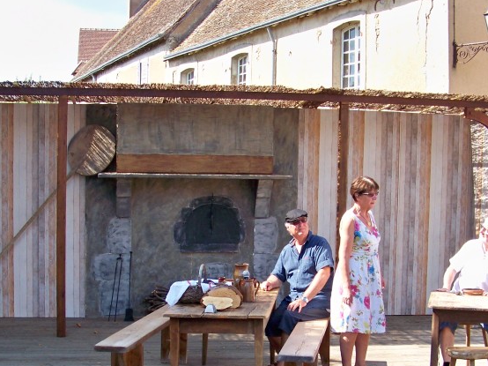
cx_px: 250
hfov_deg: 31.7
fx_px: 860
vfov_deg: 23.7
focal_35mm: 61
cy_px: 288
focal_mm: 5.85
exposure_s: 1/320
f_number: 2.8
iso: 80
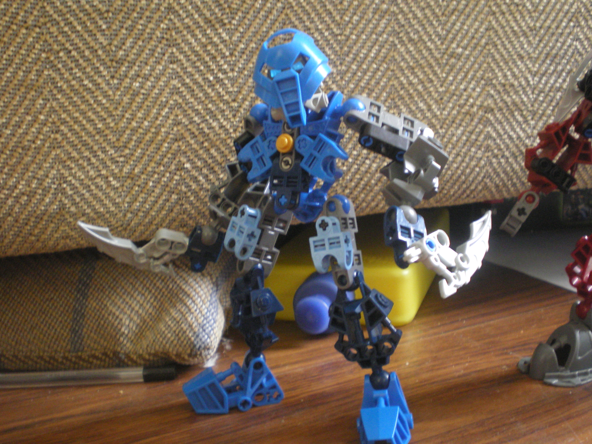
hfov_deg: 42.9
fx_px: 752
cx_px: 296
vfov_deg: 32.9
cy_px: 222
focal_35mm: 44
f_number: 3.5
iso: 400
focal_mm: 7.4
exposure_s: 1/13
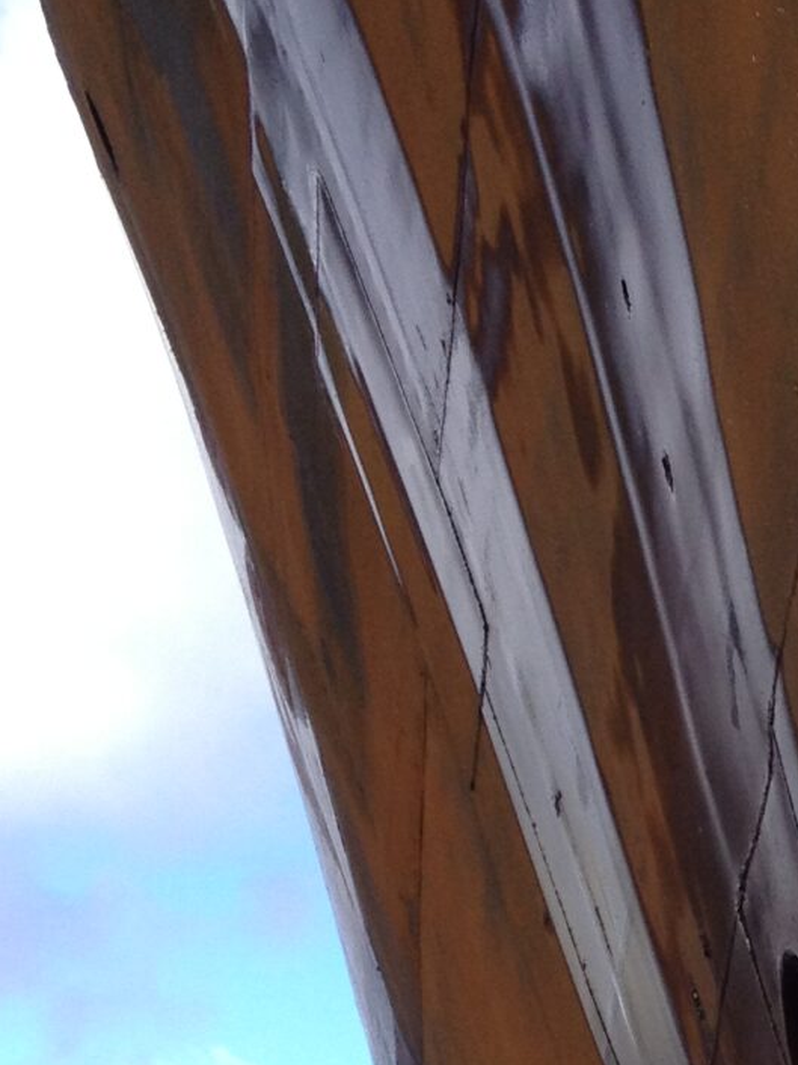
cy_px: 1273
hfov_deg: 11.2
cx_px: 1171
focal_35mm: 127
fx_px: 3906
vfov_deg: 15.0
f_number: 2.4
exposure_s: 1/699
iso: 50
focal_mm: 4.28
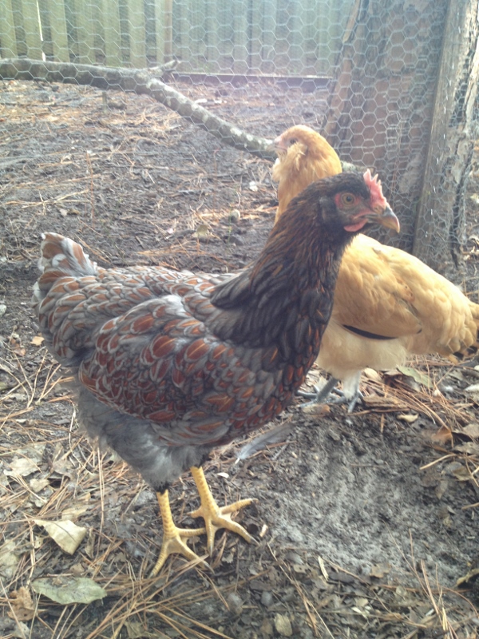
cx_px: 240
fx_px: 646
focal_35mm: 35
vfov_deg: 52.6
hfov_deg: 40.7
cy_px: 320
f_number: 2.4
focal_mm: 4.28
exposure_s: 1/20
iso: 64
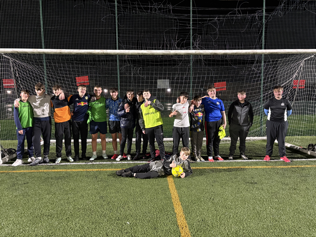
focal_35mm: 26
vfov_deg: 53.1
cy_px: 118
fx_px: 237
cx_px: 158
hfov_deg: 67.3
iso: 640
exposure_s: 1/38
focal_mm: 5.96
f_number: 1.6
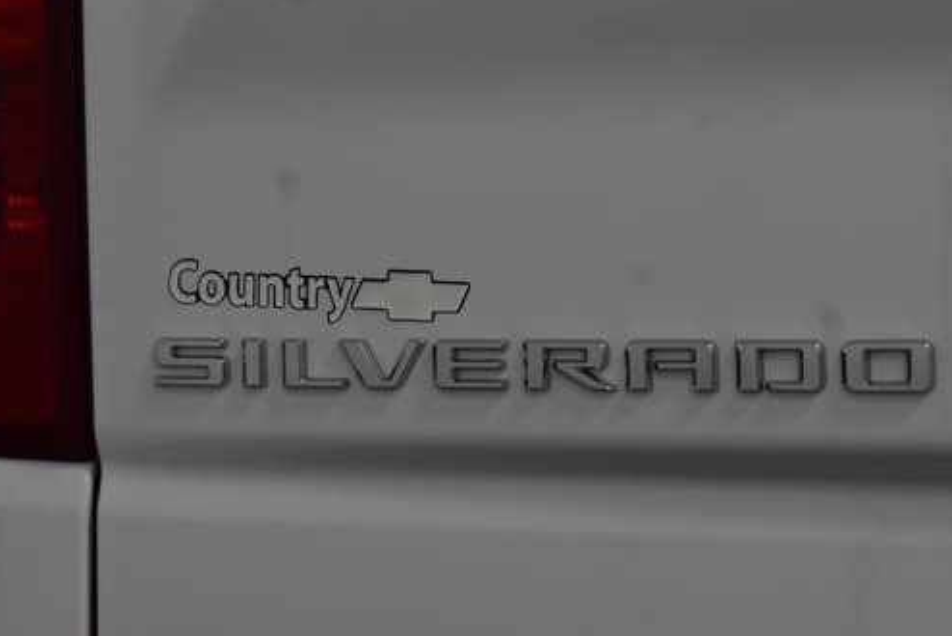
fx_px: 3598
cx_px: 439
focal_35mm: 136
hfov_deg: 15.1
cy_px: 358
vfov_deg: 10.1
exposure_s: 1/30
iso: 500
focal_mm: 70
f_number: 7.1
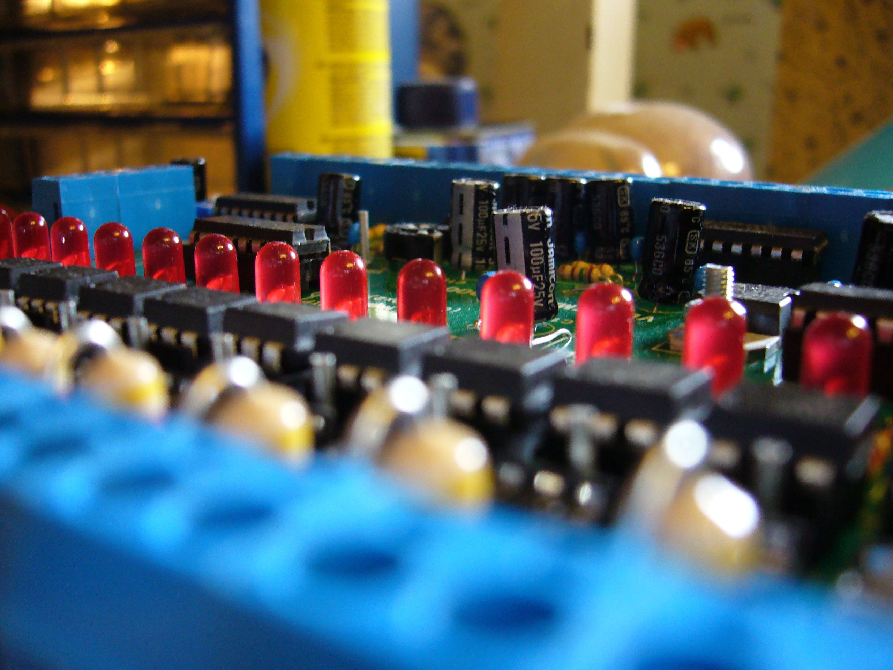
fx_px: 903
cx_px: 446
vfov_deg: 40.7
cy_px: 335
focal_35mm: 35
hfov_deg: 52.6
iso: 200
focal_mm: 5.8
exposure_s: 1/8
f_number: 2.8
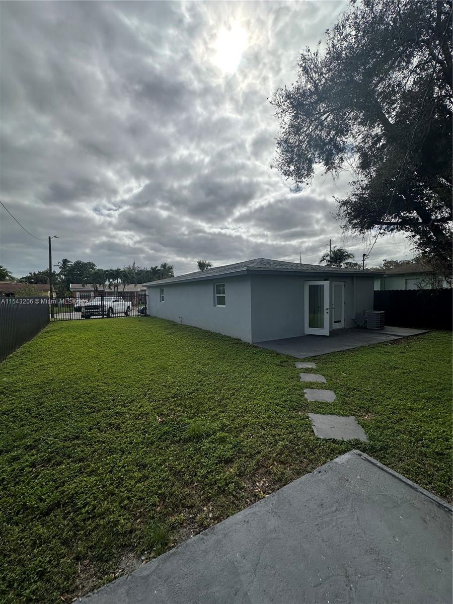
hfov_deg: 85.7
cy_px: 302
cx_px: 226
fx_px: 244
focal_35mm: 14
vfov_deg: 102.1
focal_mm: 2.22
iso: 50
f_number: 2.2
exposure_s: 1/5814
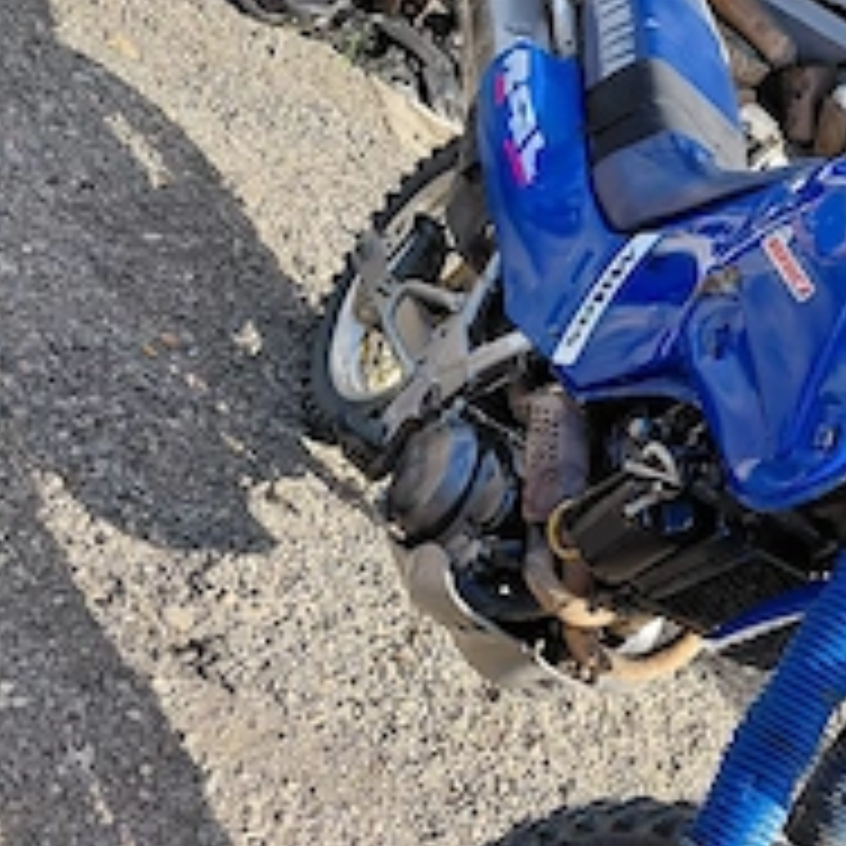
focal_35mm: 47
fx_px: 1300
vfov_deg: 35.9
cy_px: 526
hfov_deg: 35.6
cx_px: 576
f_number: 1.8
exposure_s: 1/1000
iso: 50
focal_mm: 4.69
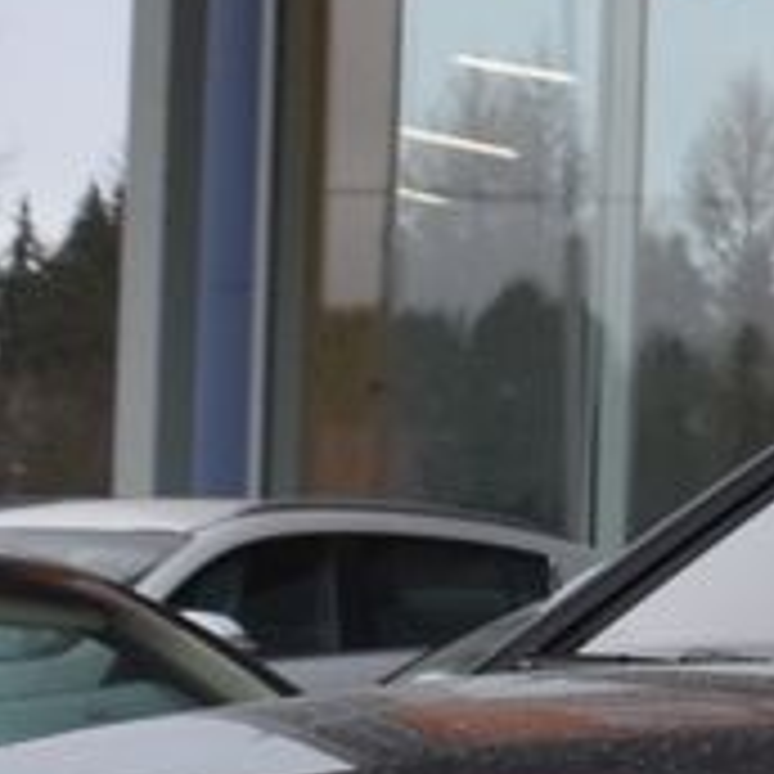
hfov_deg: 6.8
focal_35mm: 252
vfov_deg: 6.9
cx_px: 1476
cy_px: 711
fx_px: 6375
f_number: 6.7
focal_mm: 21
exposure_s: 1/180
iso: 200
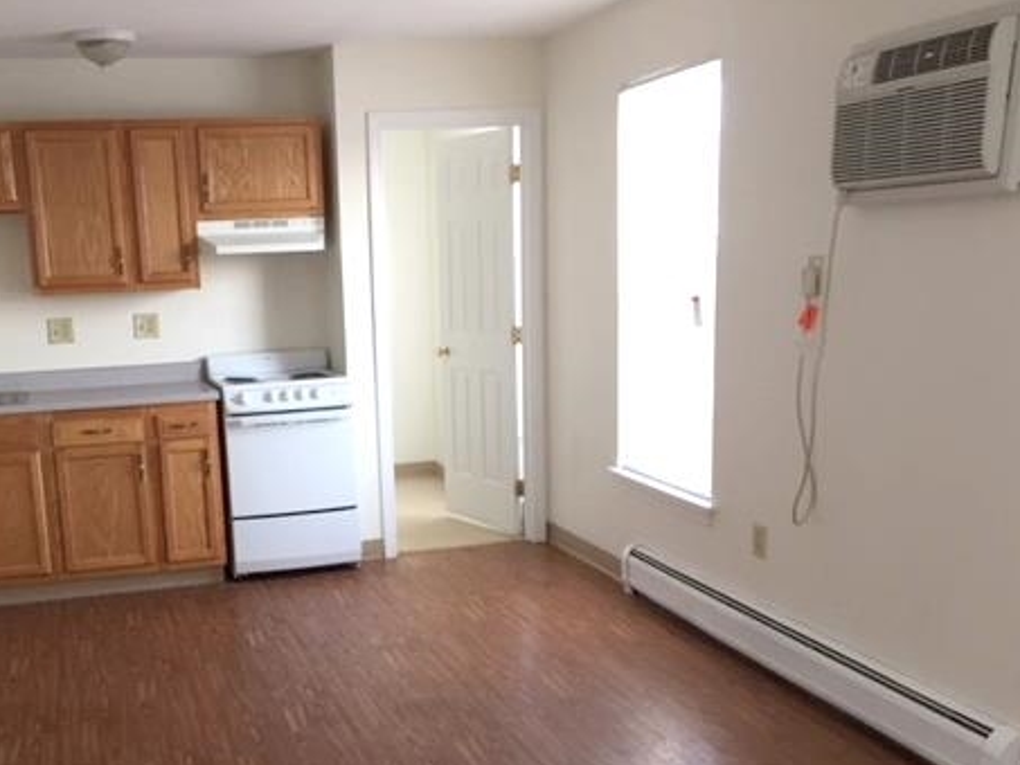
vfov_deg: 34.9
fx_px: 1208
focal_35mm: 41
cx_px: 342
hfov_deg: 45.1
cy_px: 490
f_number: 2.2
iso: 40
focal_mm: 4.15
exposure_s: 1/30
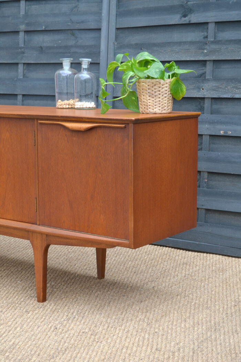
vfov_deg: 29.9
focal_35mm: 68
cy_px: 181
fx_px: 678
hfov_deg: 20.2
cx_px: 120
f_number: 5.3
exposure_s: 1/125
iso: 320
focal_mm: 45
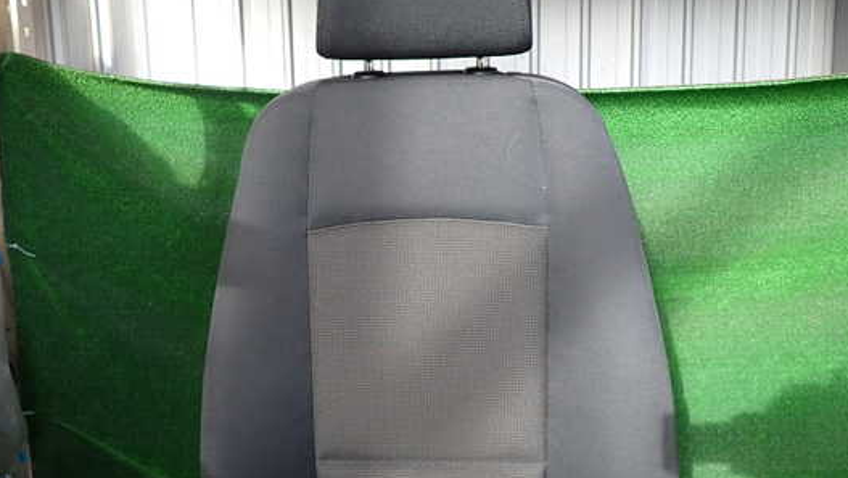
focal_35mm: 31
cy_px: 240
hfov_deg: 62.5
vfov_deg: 37.8
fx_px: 697
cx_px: 389
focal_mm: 4.5
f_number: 2
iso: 100
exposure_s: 1/200
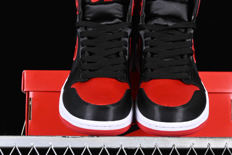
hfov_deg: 21.0
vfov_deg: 14.1
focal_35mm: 97
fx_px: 625
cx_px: 134
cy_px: 76
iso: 160
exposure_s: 1/60
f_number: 6.3
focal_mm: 50
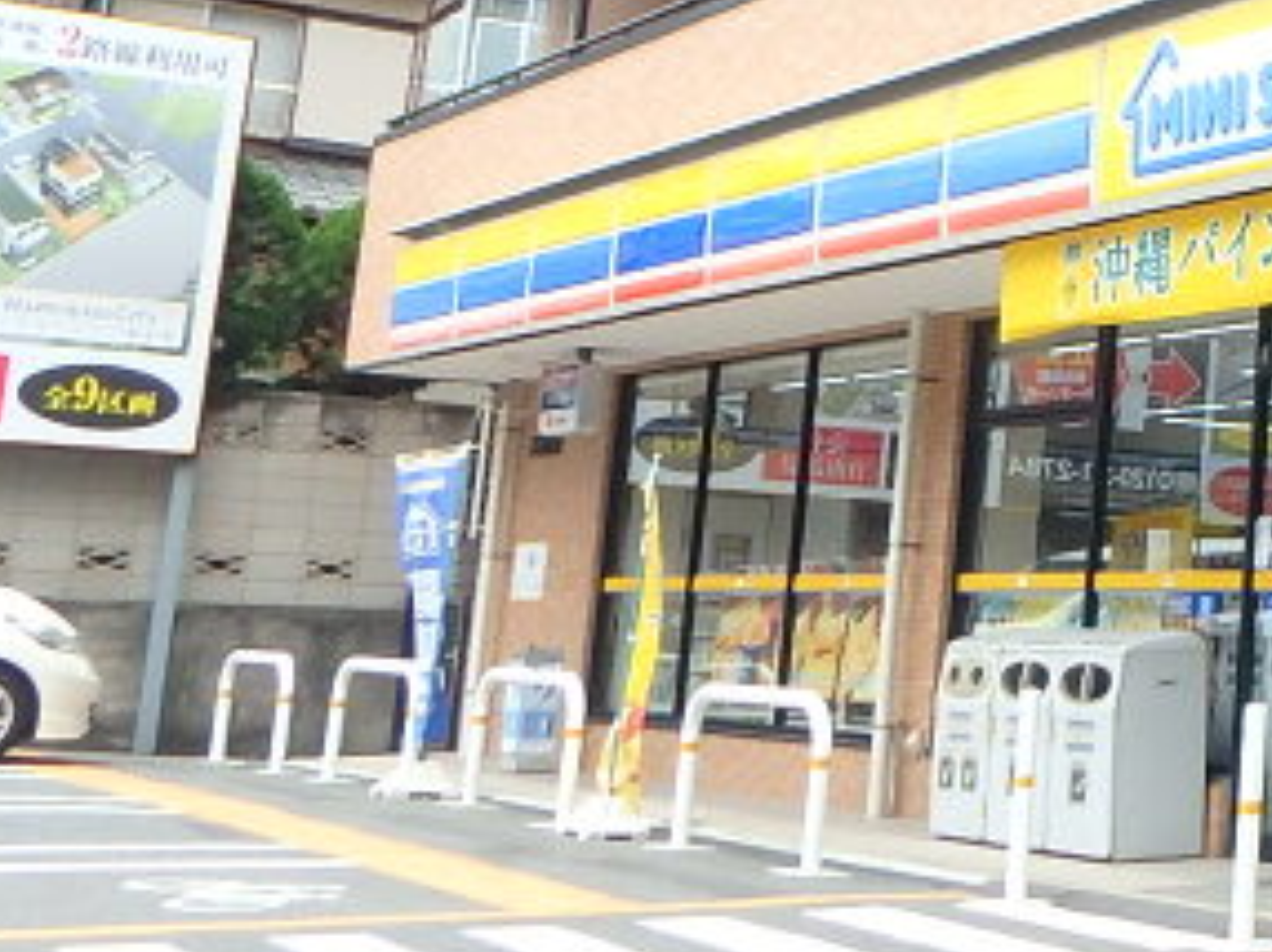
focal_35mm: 70
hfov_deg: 23.8
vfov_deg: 20.6
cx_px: 1730
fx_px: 2570
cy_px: 125
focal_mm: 3.7
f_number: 3.5
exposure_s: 1/500
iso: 125
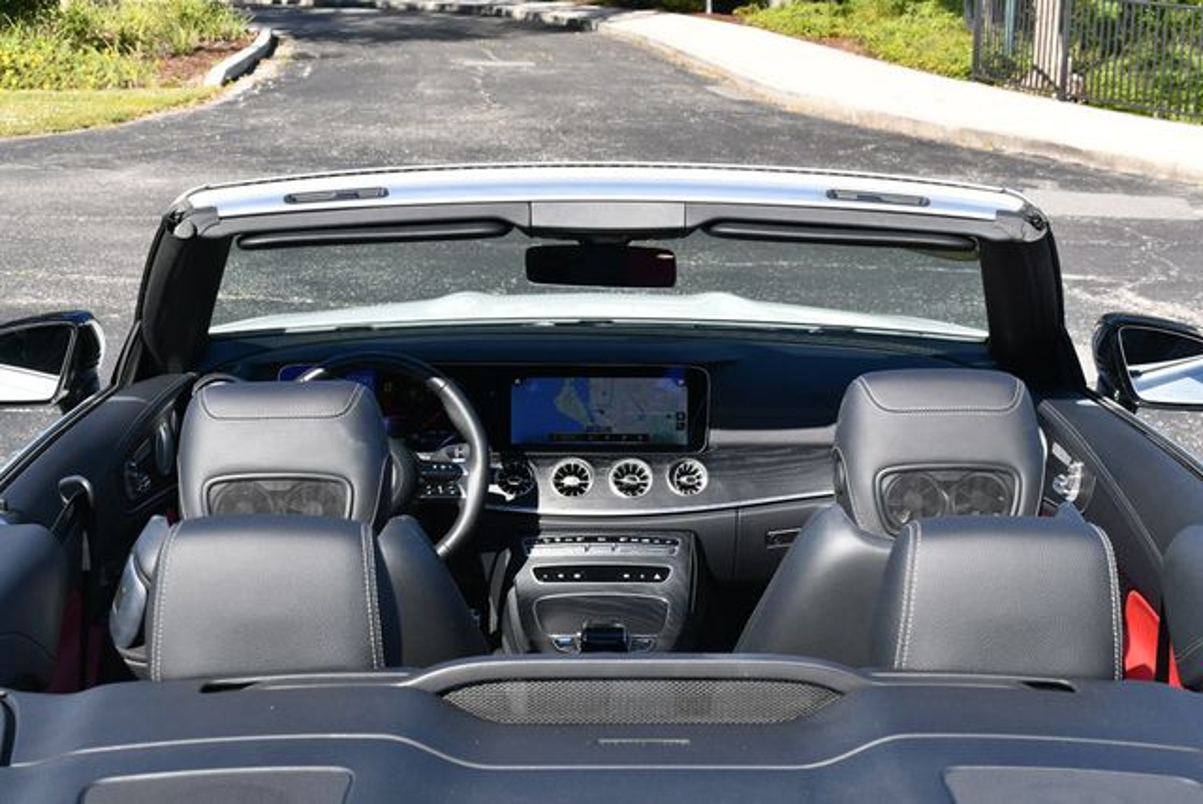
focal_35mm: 62
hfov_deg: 32.4
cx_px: 602
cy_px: 402
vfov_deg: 22.0
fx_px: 2074
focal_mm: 31
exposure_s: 1/250
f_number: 8
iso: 180
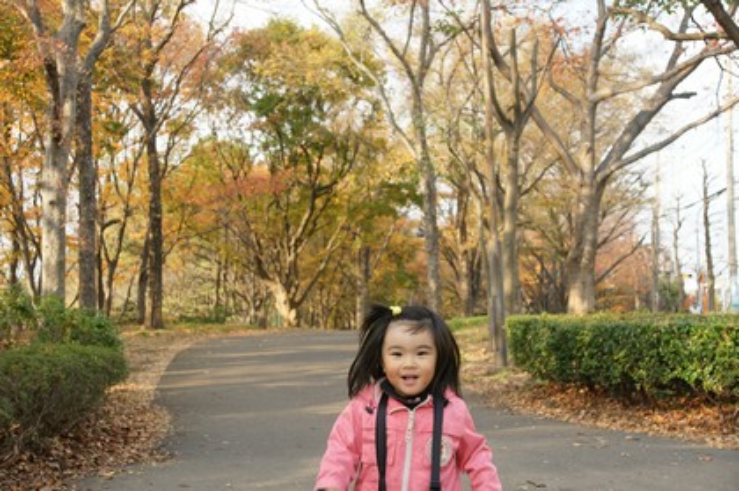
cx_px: 370
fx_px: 923
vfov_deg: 29.8
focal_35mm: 45
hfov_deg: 43.6
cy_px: 246
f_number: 5
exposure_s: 1/160
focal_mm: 30
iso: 200
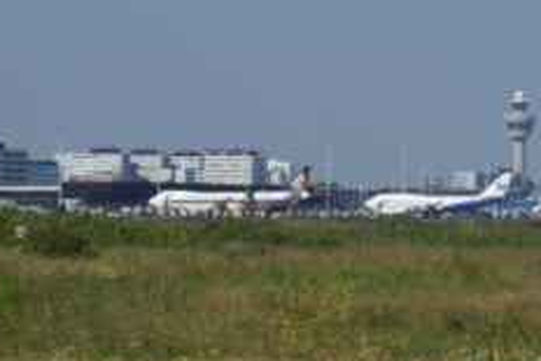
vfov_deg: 5.1
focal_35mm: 271
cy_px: -3
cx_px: 550
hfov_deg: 7.6
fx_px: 4075
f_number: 13
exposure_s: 1/200
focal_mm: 70
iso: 100
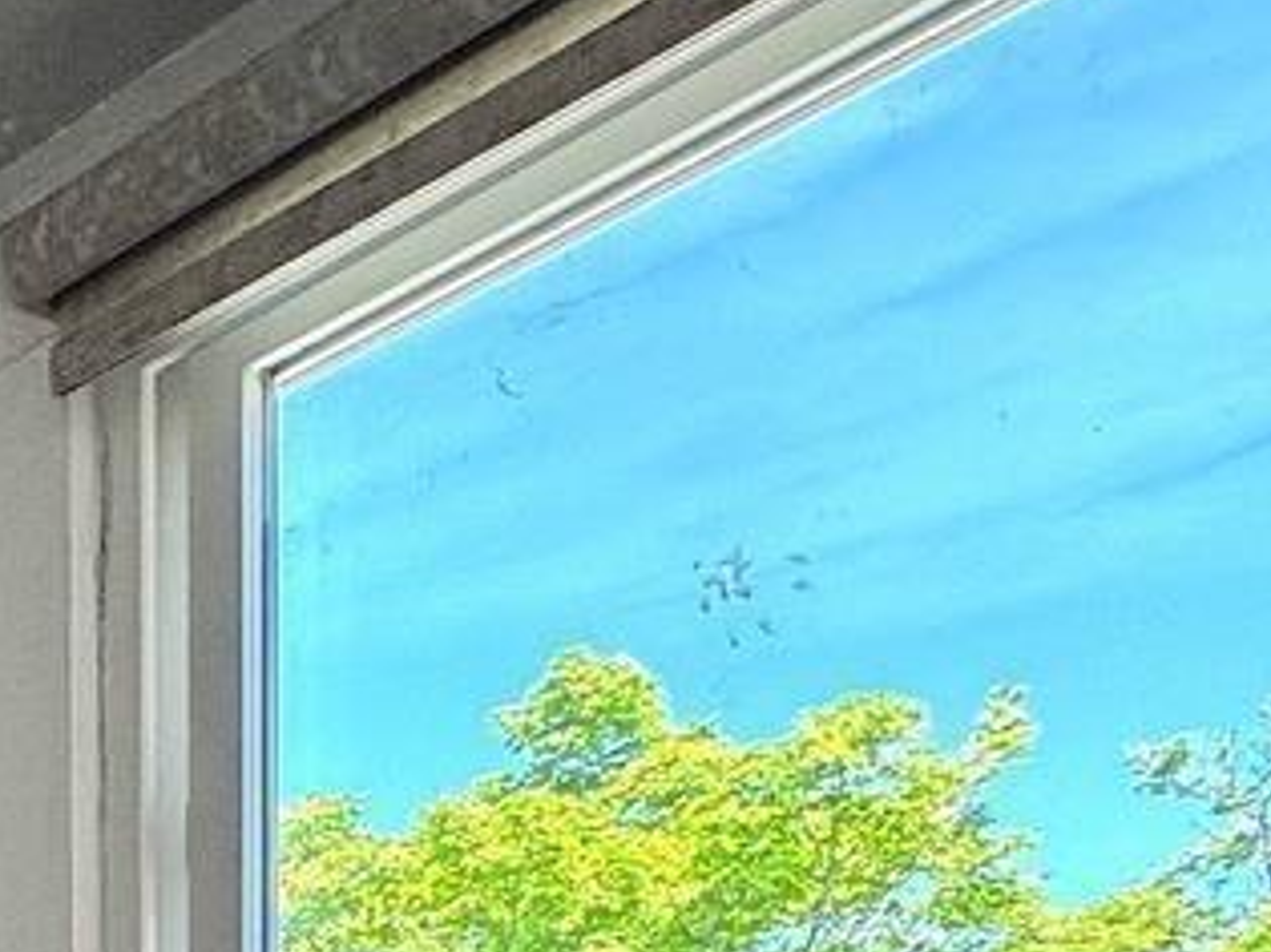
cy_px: 1674
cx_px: -1307
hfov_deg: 18.6
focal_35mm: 64
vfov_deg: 18.4
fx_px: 2349
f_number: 2.2
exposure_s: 1/120
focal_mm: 2.22
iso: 100
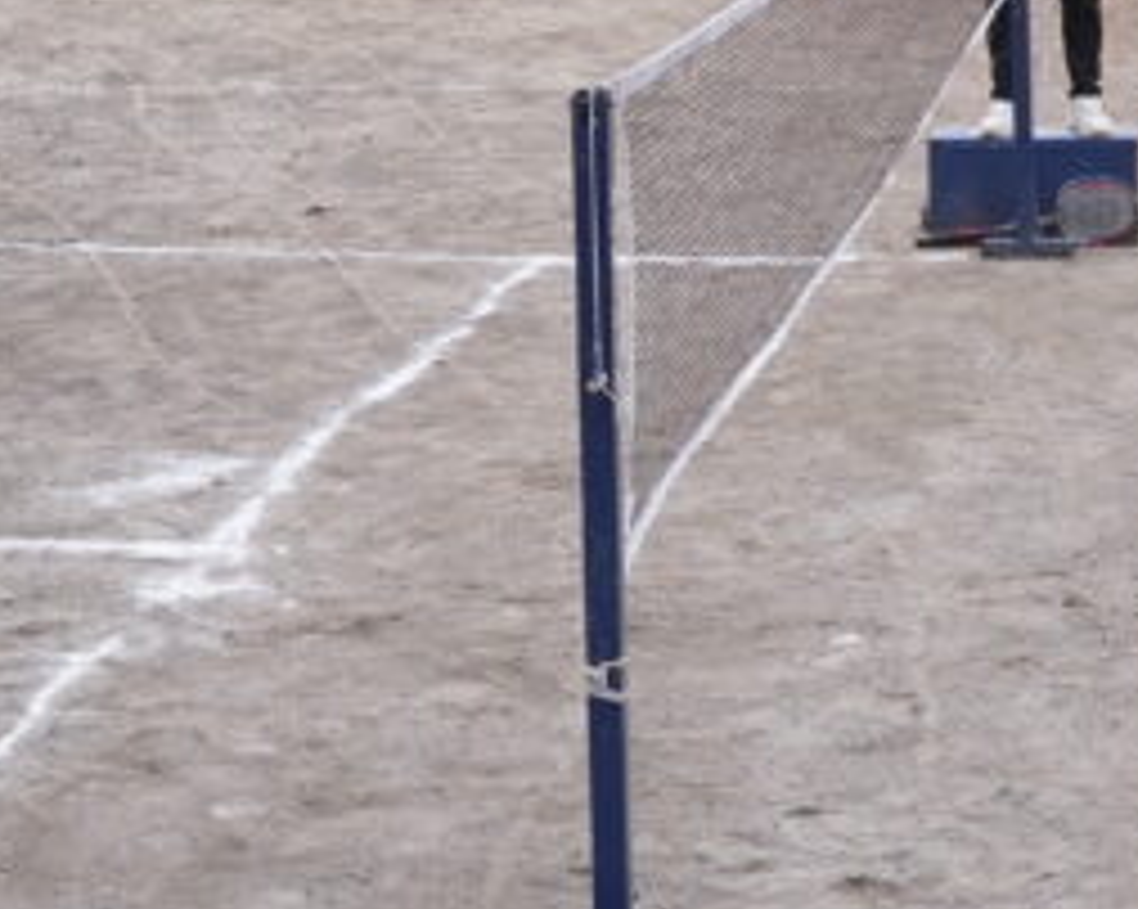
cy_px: 106
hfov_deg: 14.3
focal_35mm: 133
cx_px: 1062
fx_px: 4476
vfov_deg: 11.5
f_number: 14
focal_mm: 35
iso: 1000
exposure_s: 1/200
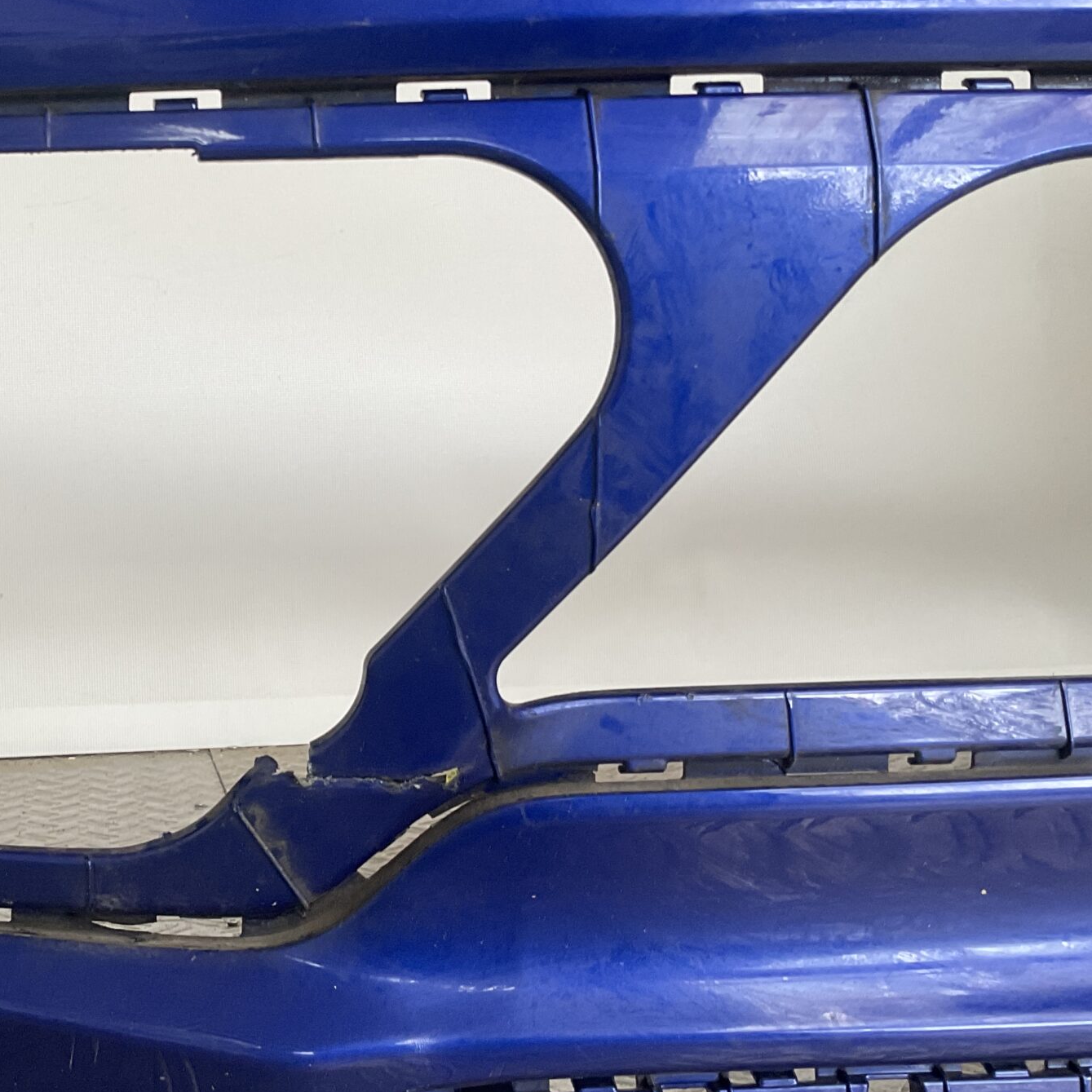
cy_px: 477
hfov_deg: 33.7
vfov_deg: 34.6
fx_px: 1749
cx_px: 219
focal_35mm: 49
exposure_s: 1/120
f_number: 1.8
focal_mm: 3
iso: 50
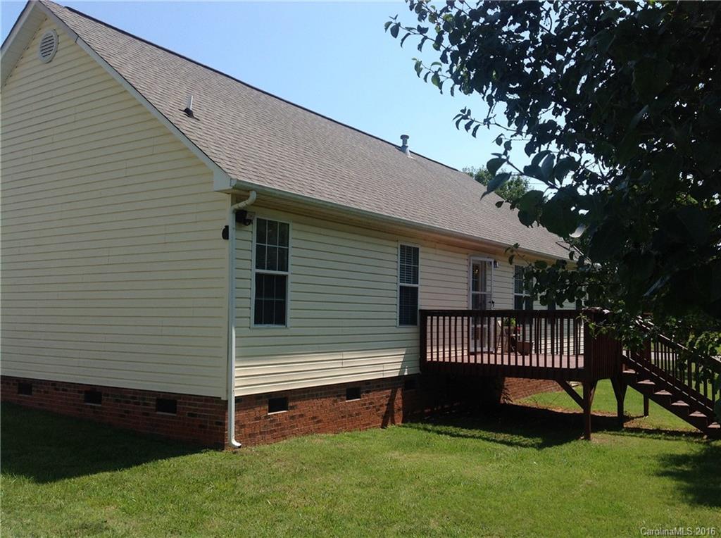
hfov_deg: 52.7
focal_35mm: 35
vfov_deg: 40.6
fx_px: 728
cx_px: 360
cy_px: 269
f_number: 2.4
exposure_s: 1/1681
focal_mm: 4.28
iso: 50
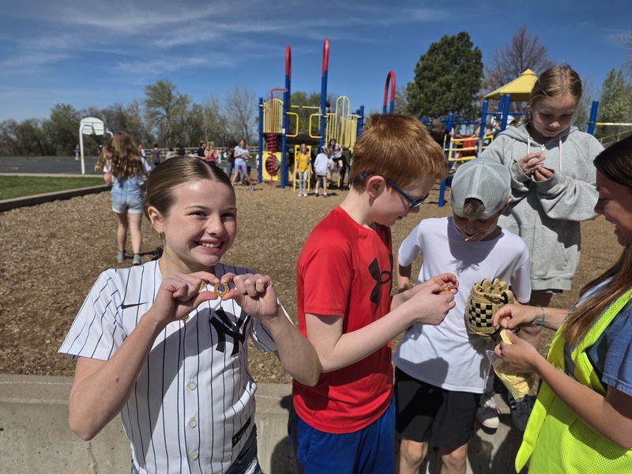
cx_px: 316
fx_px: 420
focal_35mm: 23
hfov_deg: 73.9
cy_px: 237
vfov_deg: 58.9
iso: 40
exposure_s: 1/7944
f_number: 1.7
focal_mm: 6.3
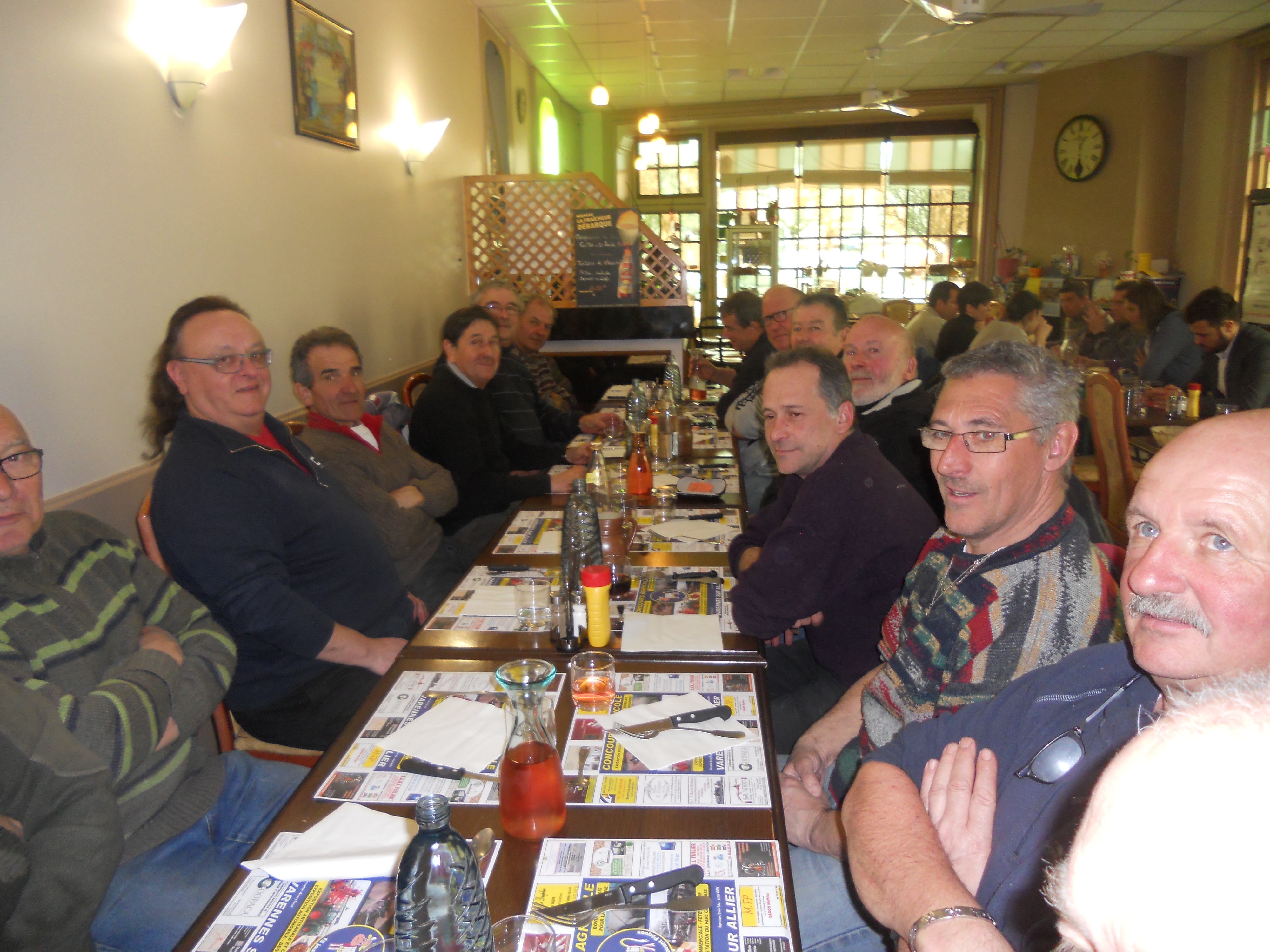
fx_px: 991
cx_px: 635
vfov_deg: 51.4
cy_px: 476
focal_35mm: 27
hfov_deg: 65.3
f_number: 3.2
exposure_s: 1/25
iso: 200
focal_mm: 4.9
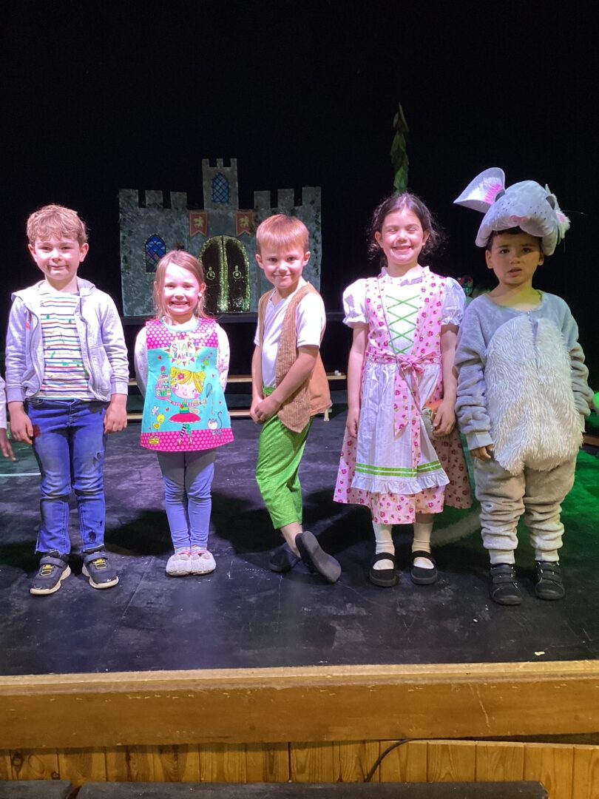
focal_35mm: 31
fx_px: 715
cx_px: 300
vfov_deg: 58.4
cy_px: 400
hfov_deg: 45.4
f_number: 2.4
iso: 100
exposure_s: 1/50
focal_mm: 3.3
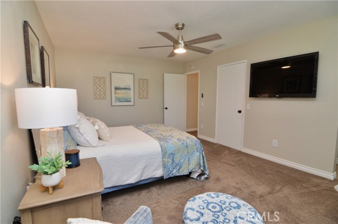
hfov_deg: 95.1
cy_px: 112
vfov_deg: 71.9
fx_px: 155
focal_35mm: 16
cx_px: 169
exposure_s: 1/80
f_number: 4.5
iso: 400
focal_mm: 11
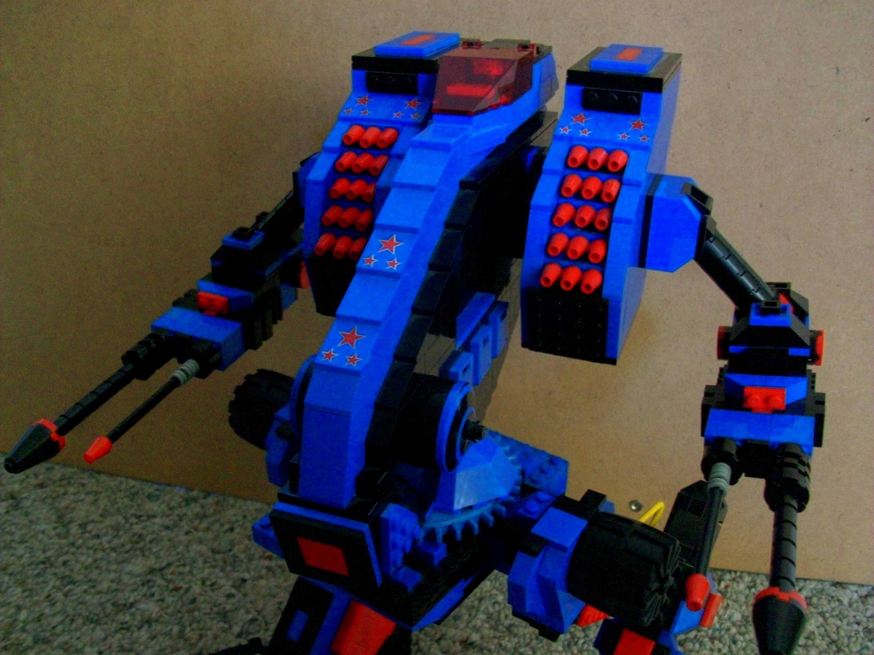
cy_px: 328
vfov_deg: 41.8
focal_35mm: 34
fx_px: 858
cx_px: 437
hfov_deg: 54.0
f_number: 2.8
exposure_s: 1/8
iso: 320
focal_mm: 5.7
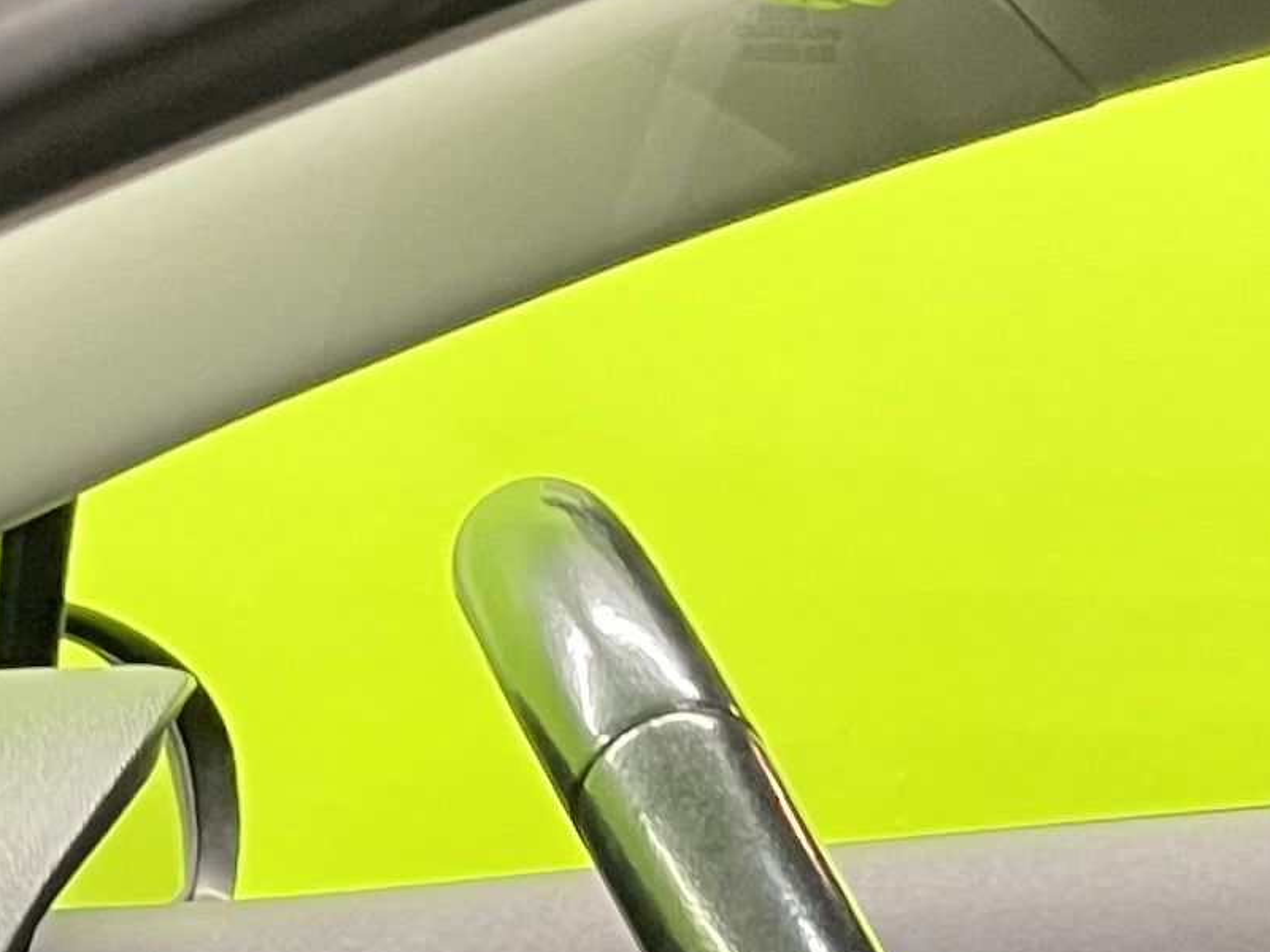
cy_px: 1979
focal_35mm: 131
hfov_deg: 14.1
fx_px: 4806
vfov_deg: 10.3
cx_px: 1873
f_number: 1.6
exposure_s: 1/50
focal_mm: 4.2
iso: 400
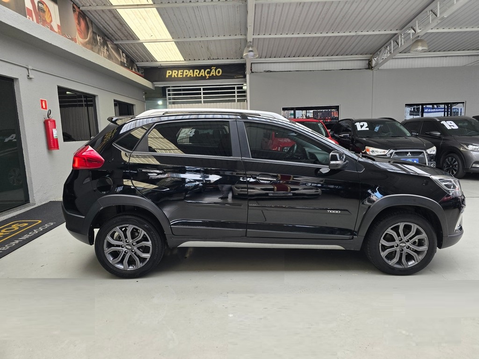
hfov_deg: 73.9
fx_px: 318
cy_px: 180
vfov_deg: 58.9
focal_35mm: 23
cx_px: 240
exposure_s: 1/180
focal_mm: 6.3
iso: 80
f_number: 1.7
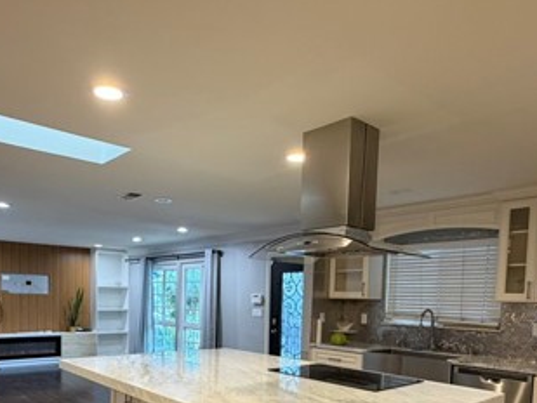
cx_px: 228
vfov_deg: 45.6
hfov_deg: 61.3
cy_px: 327
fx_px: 450
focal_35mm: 29
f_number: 2.2
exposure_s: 1/60
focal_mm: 2.22
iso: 250
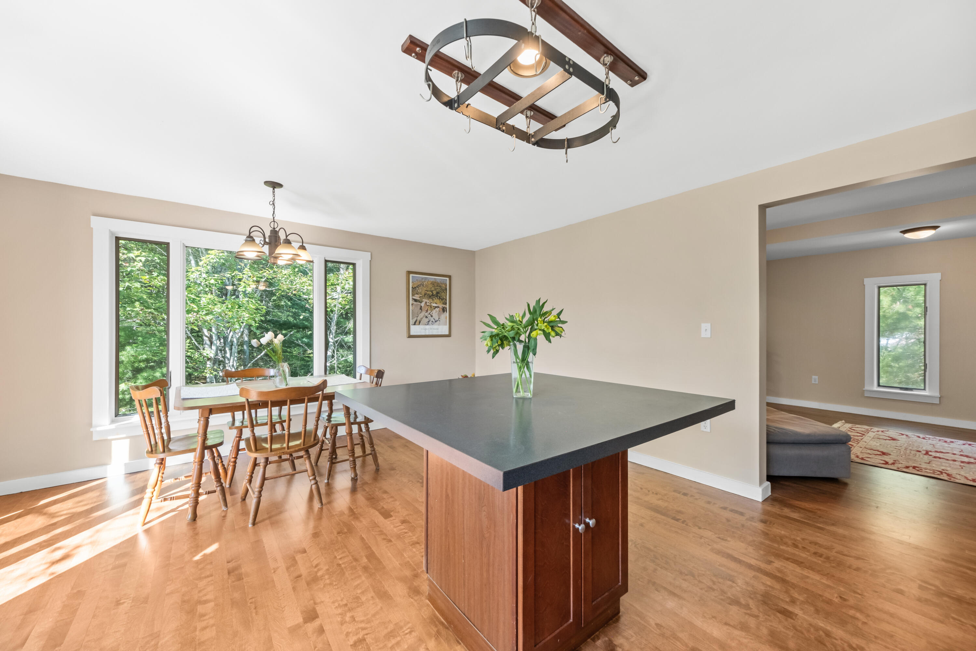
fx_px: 352
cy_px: 326
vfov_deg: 85.4
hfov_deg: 108.3
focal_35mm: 13
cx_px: 488
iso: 500
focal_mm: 8.7
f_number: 8
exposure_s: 1/5
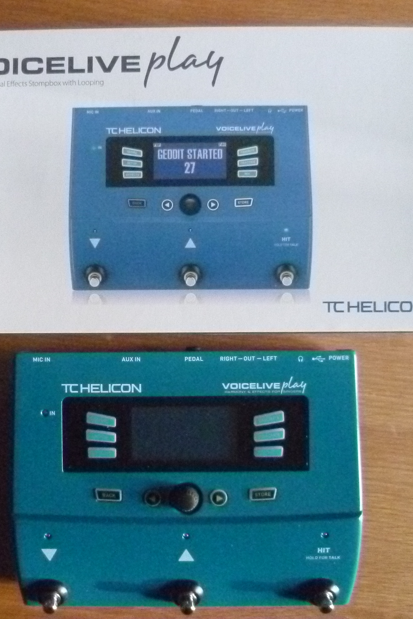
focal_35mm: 39
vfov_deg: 49.6
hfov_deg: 34.0
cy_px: 309
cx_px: 148
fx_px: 671
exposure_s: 1/250
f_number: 2.8
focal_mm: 5
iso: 1600
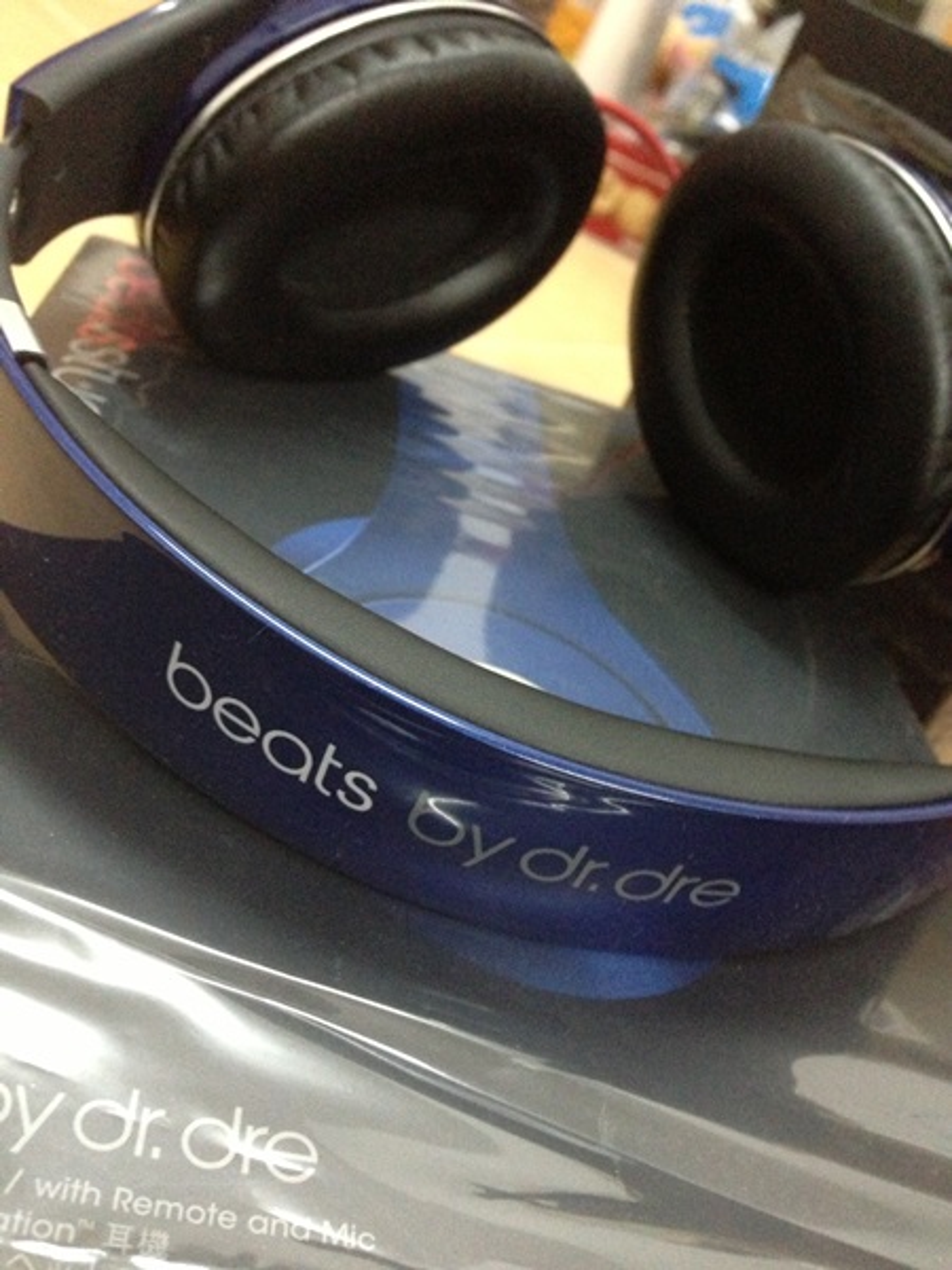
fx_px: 1210
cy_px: 635
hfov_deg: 42.9
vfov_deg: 55.4
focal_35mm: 33
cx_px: 476
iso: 800
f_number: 2.4
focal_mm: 4.13
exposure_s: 1/17
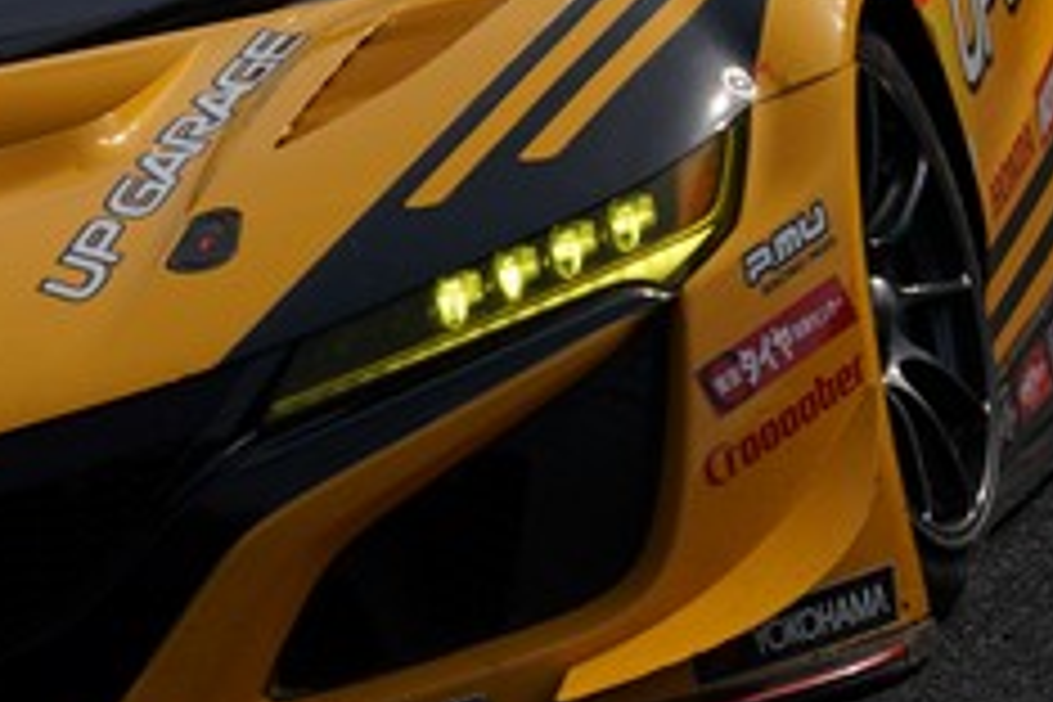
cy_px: 117
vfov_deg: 0.9
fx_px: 43930
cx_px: -212
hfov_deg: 1.4
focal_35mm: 1502
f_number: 6.3
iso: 100
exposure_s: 1/1250
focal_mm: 489
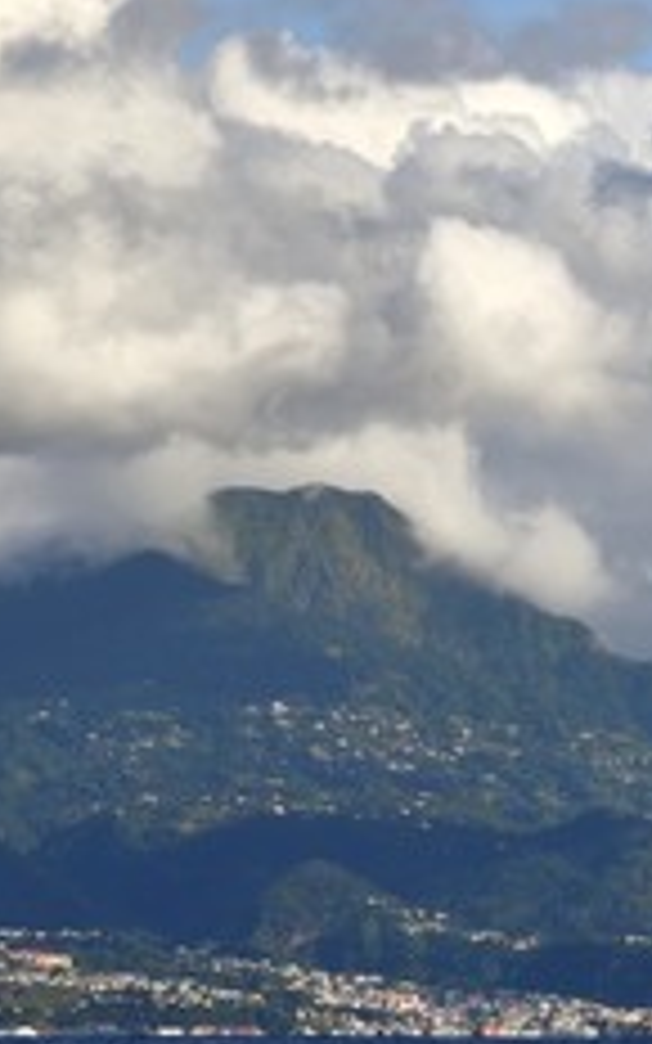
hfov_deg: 3.8
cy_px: 513
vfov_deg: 6.1
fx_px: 9723
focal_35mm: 342
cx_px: 405
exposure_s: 1/1000
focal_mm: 185
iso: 400
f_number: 14
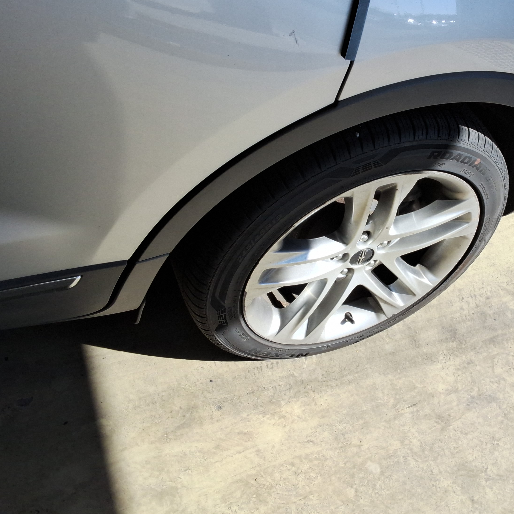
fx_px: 622
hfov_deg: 43.8
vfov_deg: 44.8
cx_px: 372
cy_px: 227
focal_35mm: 37
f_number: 1.9
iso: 32
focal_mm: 2.91
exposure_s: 1/687
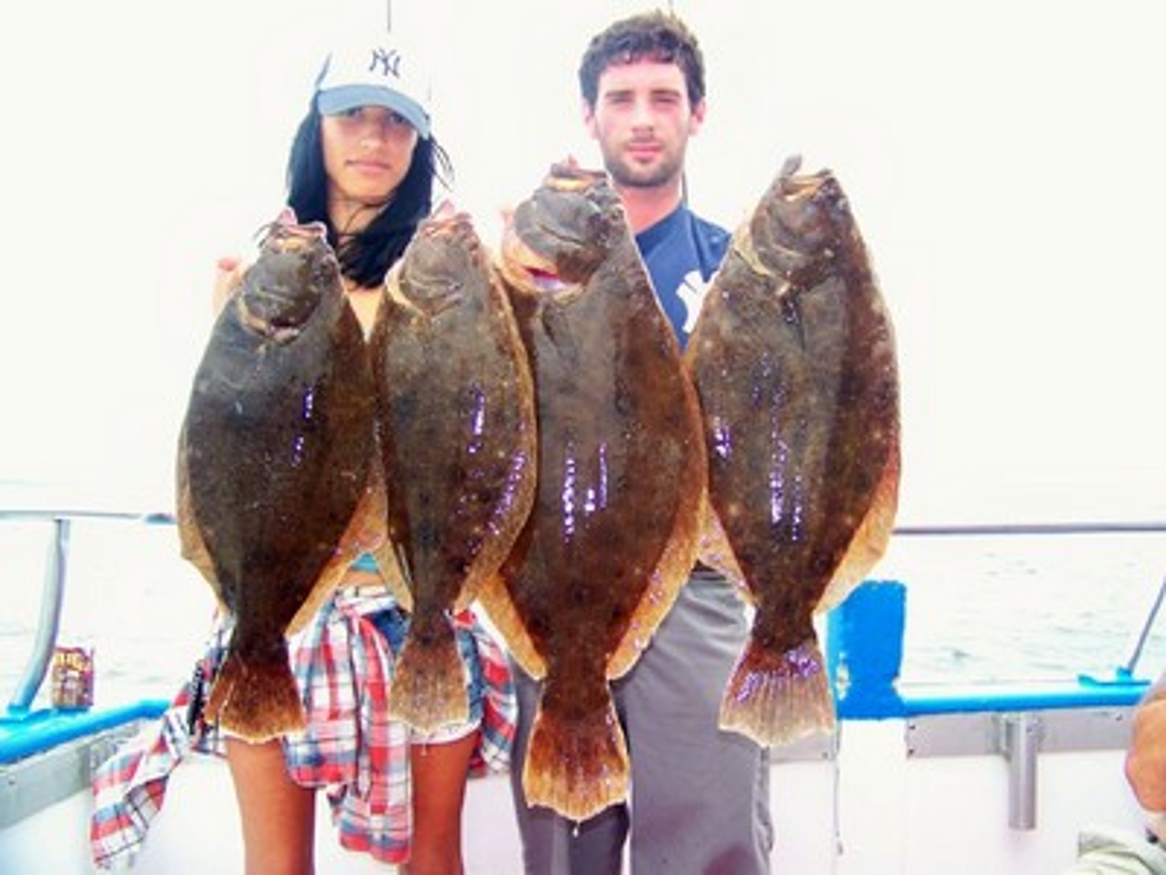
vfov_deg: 39.7
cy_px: 438
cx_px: 583
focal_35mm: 36
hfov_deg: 51.4
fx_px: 1213
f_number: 2.8
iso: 64
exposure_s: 1/125
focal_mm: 5.85
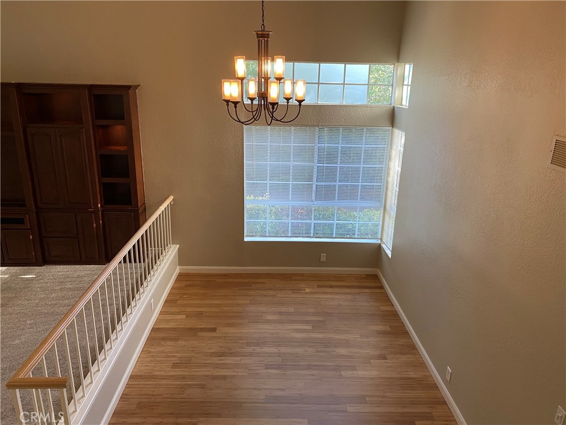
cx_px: 283
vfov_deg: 53.1
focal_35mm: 26
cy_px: 212
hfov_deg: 67.3
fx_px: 425
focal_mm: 4.25
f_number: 1.8
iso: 100
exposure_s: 1/60
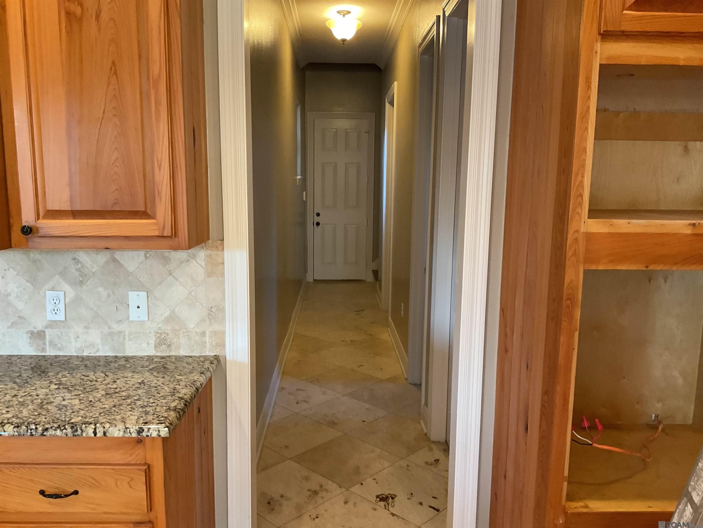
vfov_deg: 48.2
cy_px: 264
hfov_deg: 61.7
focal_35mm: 29
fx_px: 589
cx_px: 352
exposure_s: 1/60
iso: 200
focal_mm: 3
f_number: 1.8
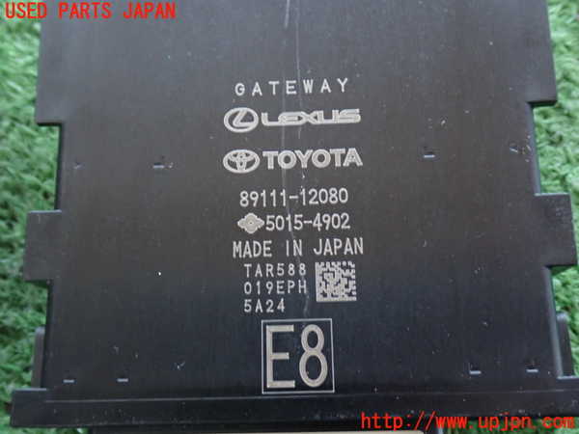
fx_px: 686
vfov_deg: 35.1
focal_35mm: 41
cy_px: 217
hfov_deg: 45.8
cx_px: 290
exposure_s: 1/10
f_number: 2.8
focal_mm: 7.31
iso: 800
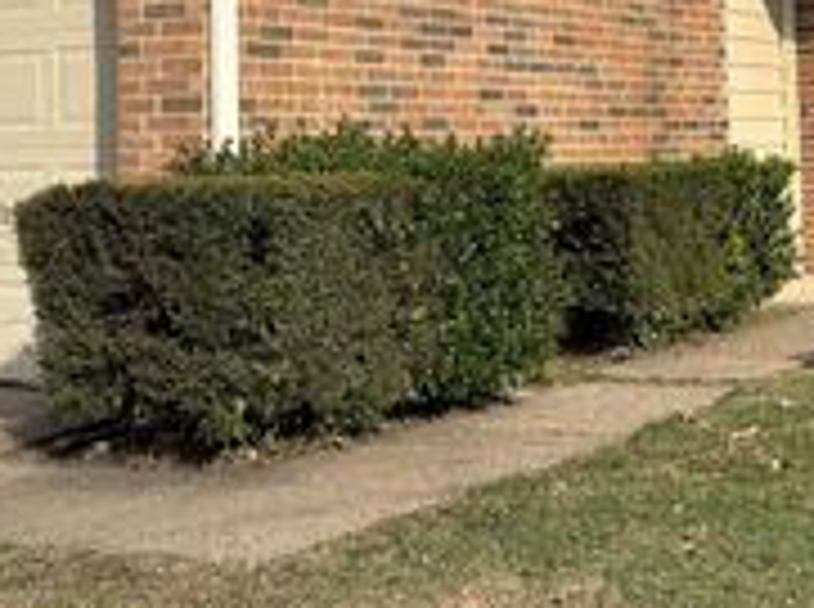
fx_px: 1690
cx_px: 459
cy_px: 43
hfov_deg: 27.1
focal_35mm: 72
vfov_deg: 19.9
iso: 50
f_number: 1.6
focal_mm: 5.96
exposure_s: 1/3937
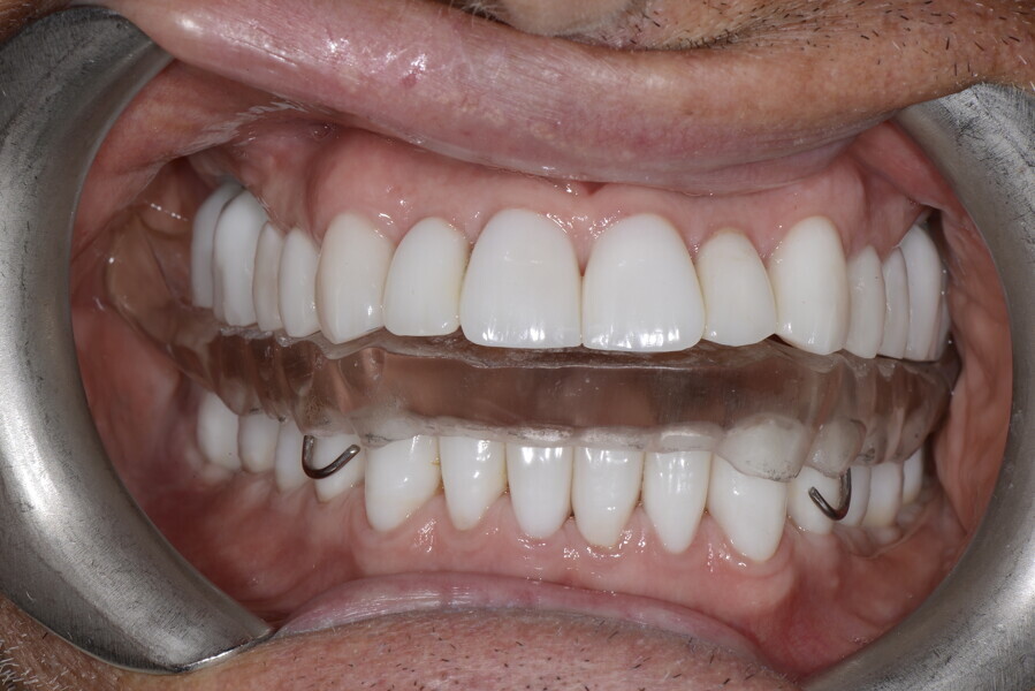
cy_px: 346
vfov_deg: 13.1
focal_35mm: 105
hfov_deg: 19.5
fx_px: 3020
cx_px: 518
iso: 200
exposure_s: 1/60
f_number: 36
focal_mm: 105
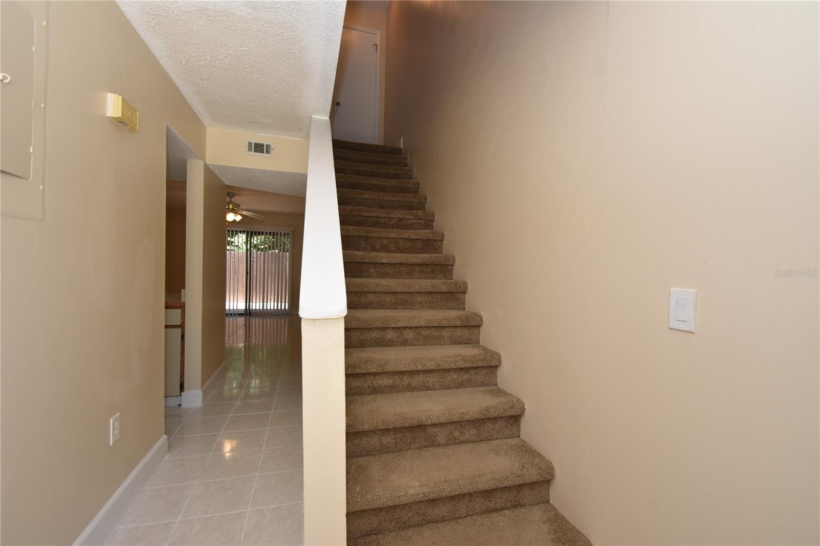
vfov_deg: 77.3
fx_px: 342
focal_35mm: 15
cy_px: 273
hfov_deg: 100.4
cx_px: 410
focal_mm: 10
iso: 200
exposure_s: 1/100
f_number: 5
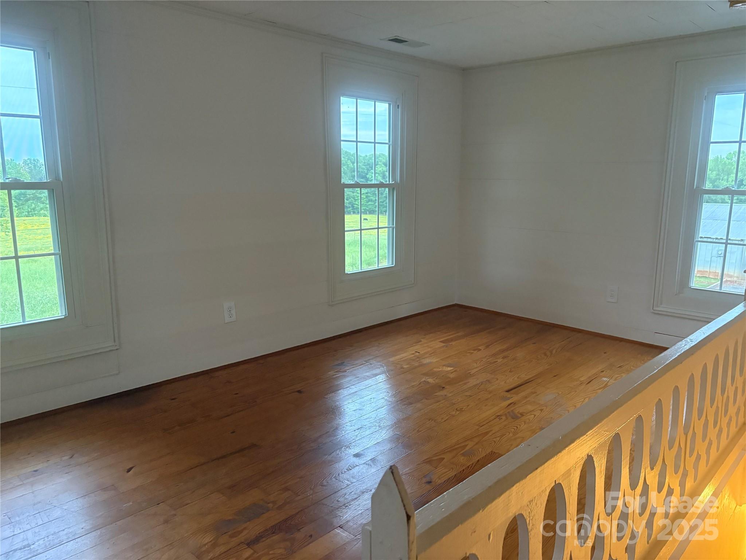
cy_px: 280
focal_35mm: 26
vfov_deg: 53.1
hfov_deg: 67.3
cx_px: 373
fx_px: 560
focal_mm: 5.96
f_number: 1.6
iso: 500
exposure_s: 1/40
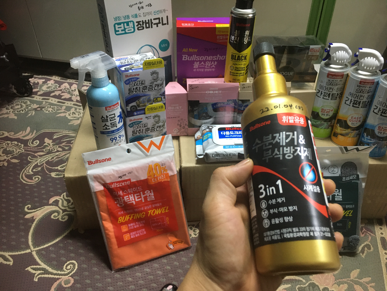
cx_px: 194
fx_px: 324
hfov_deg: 61.7
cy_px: 146
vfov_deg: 48.2
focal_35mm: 29
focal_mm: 4.15
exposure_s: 1/24
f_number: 2.2
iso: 200
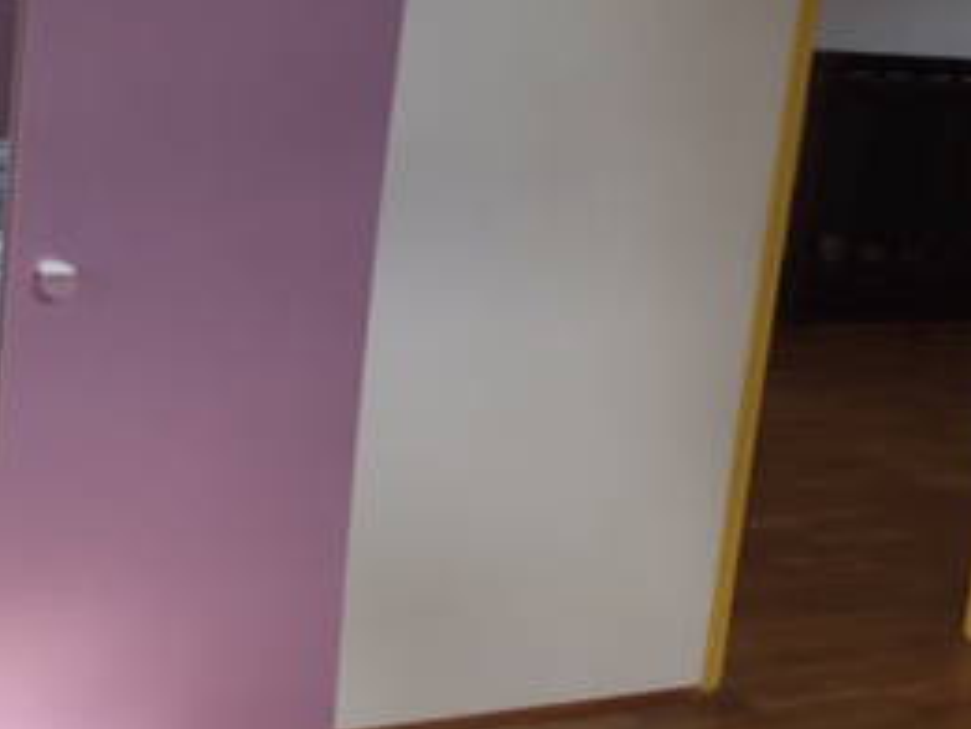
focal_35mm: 71
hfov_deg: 27.4
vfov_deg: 20.6
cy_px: 201
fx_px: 1993
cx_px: 409
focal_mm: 4.15
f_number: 2.2
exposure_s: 1/60
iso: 32
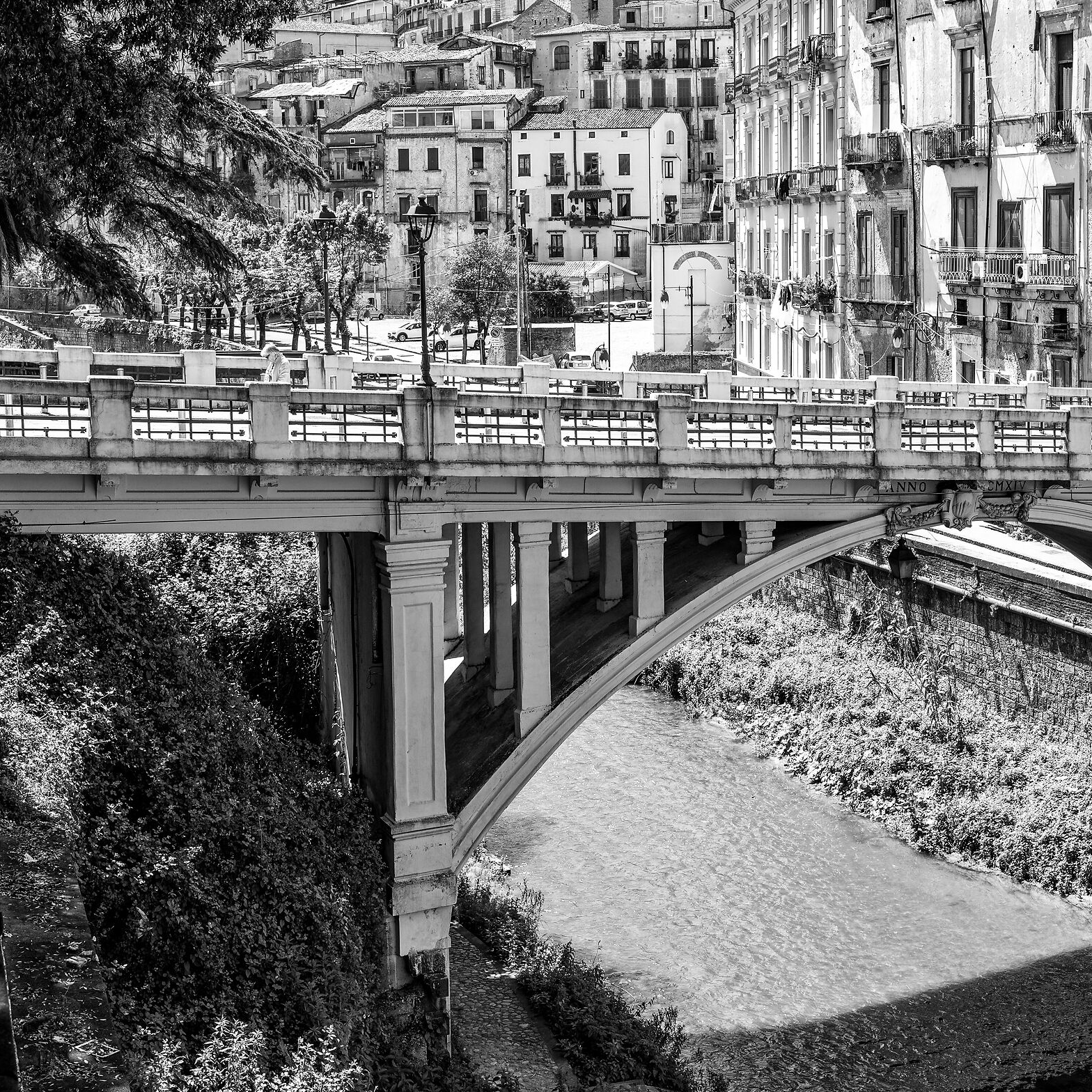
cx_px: 722
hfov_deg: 32.5
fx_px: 1856
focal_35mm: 52
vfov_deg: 32.8
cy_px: 554
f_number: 11
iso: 100
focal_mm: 40
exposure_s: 1/80
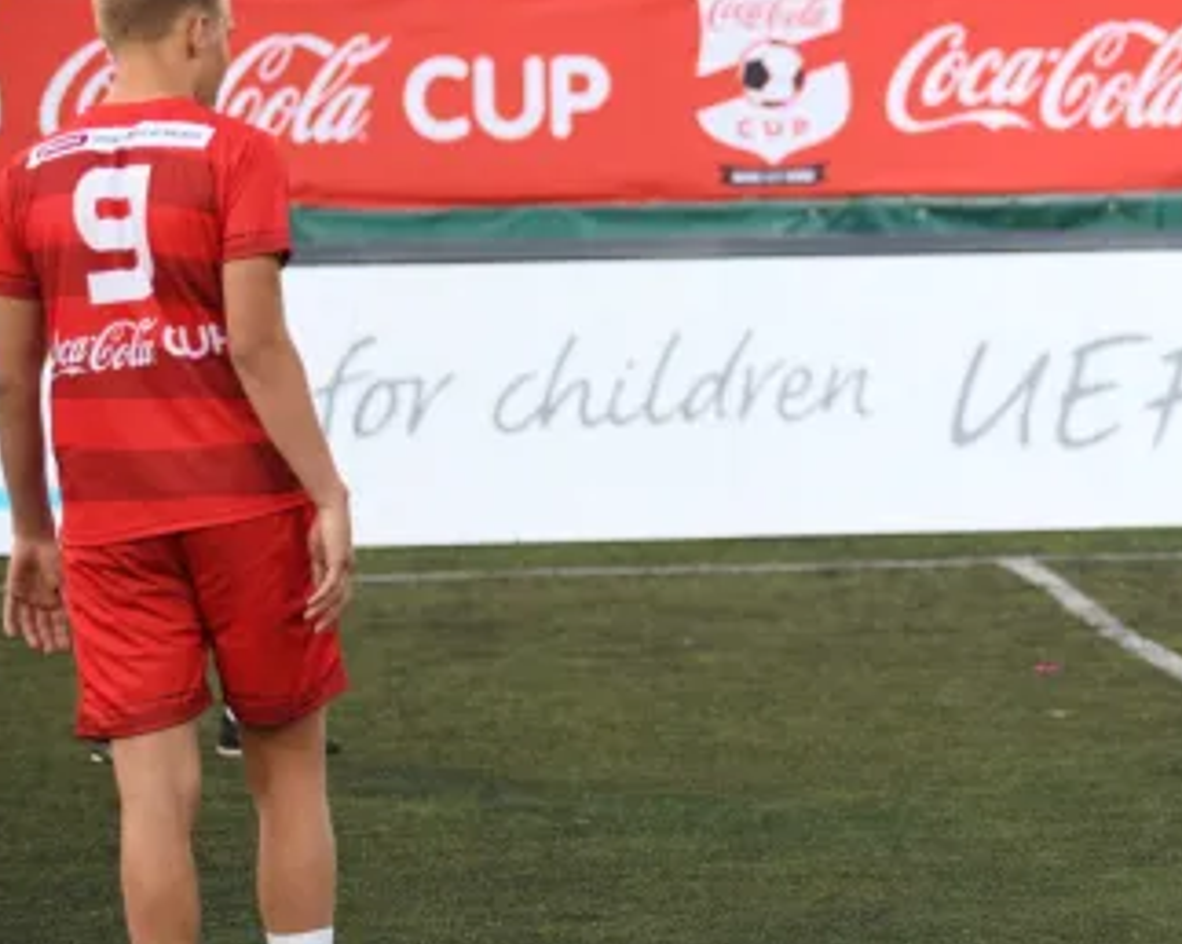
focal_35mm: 199
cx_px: 1255
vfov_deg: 7.8
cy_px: 302
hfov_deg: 9.6
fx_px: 6957
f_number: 2.8
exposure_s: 1/320
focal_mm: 90
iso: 1000
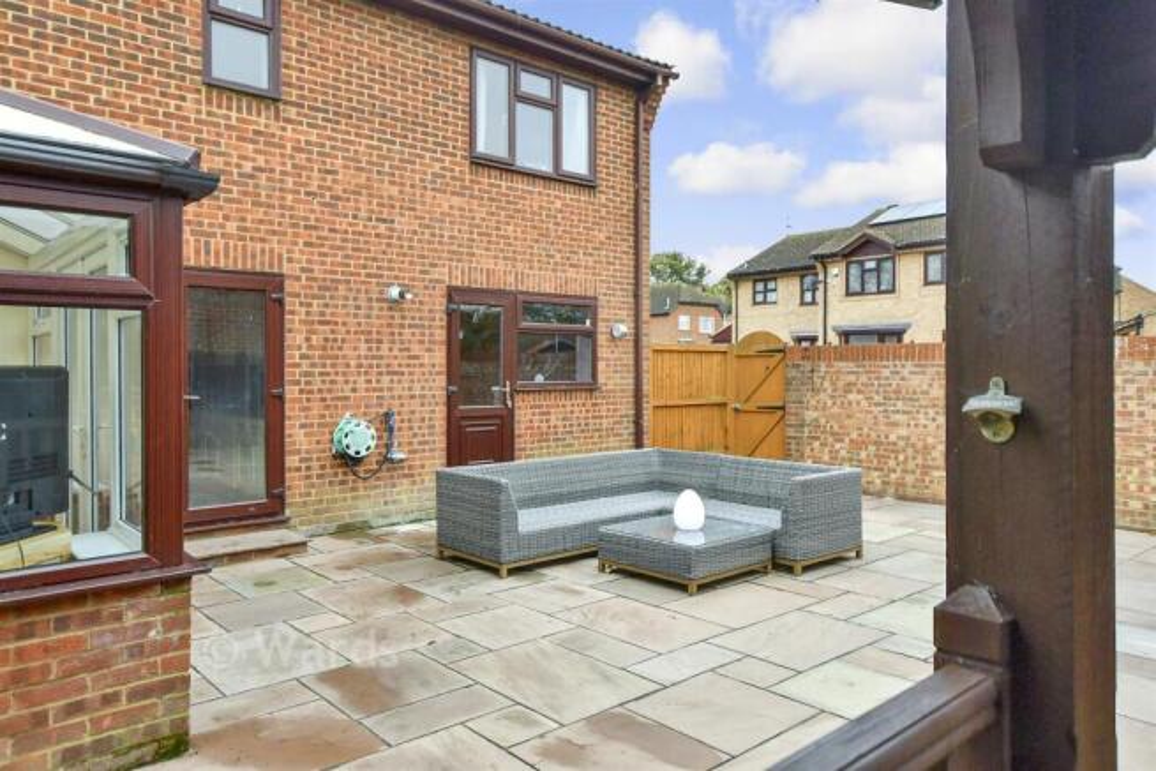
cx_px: 578
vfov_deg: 53.2
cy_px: 386
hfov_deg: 73.7
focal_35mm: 24
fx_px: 771
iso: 640
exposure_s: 1/1250
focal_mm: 16
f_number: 3.5
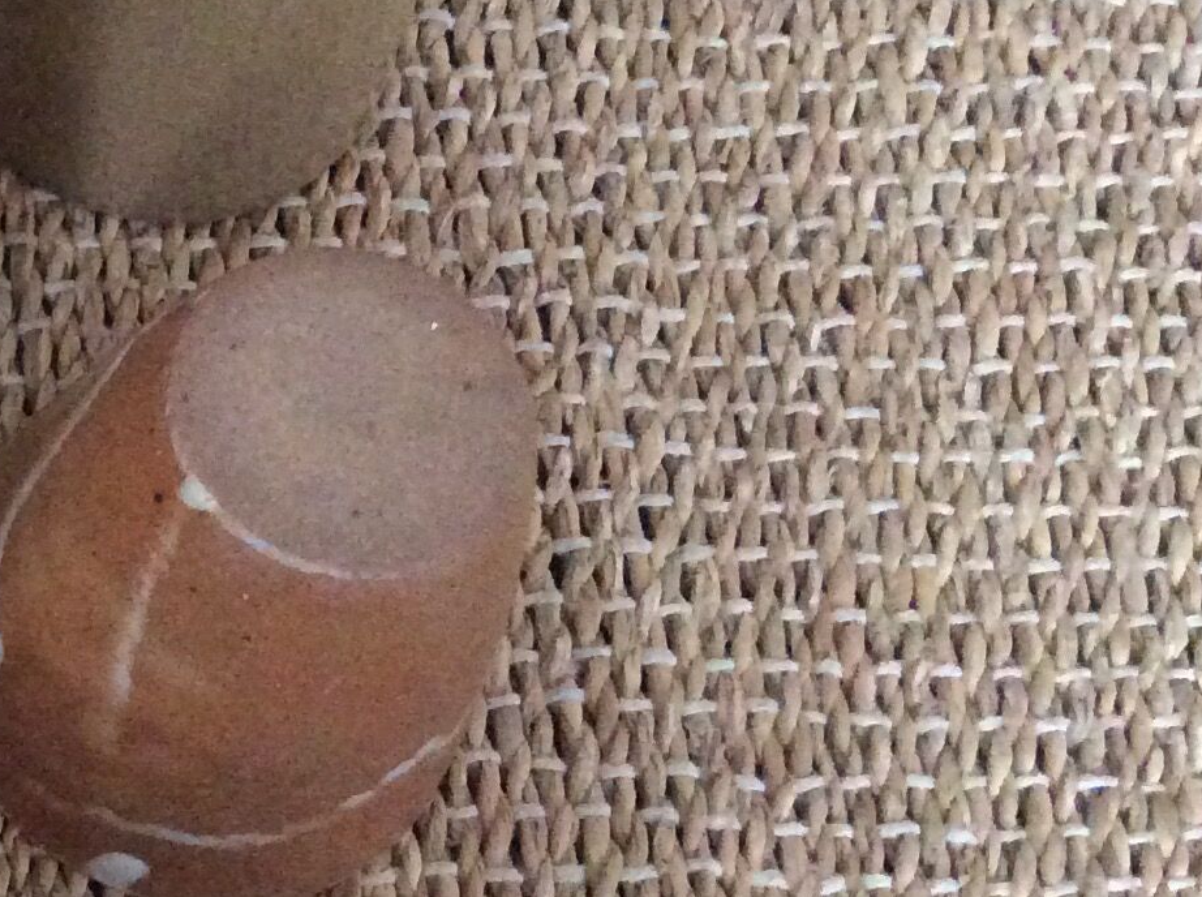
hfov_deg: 19.9
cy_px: 506
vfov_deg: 16.4
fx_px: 3119
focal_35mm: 90
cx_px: -394
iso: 400
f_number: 2.4
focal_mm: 3.3
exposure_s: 1/17
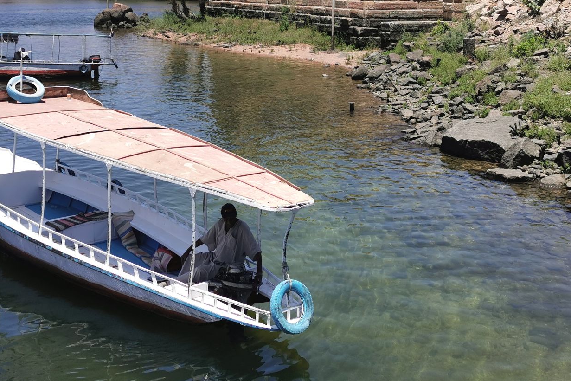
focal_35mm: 49
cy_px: 71
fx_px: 777
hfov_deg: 40.3
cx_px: 255
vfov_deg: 27.0
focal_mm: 5.56
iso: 50
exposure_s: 1/10000
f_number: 1.6
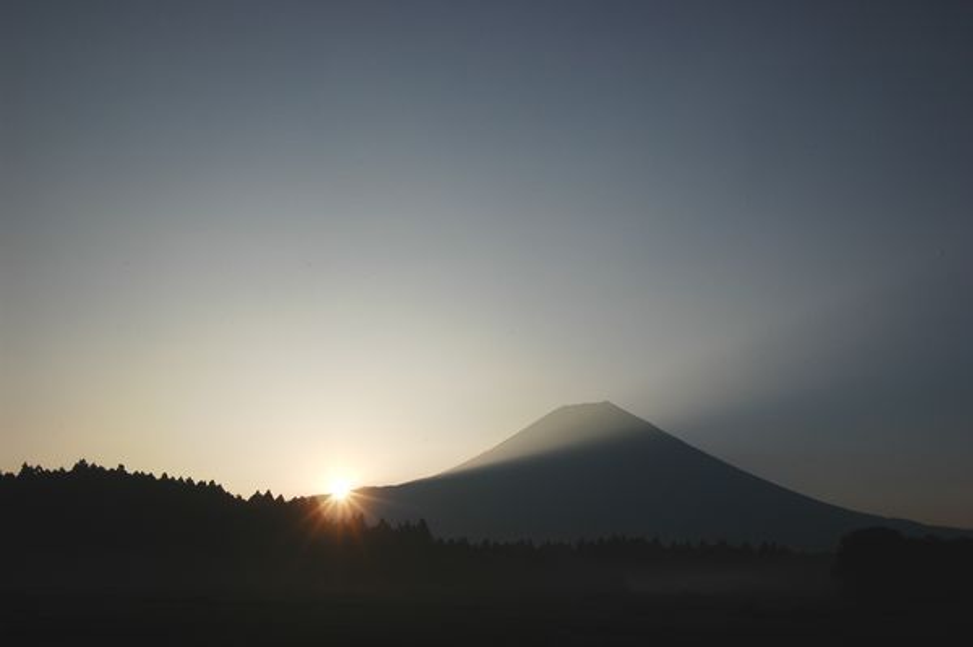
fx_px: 972
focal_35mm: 36
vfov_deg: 36.8
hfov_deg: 53.2
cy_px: 324
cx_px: 486
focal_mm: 24
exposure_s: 1/45
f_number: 27
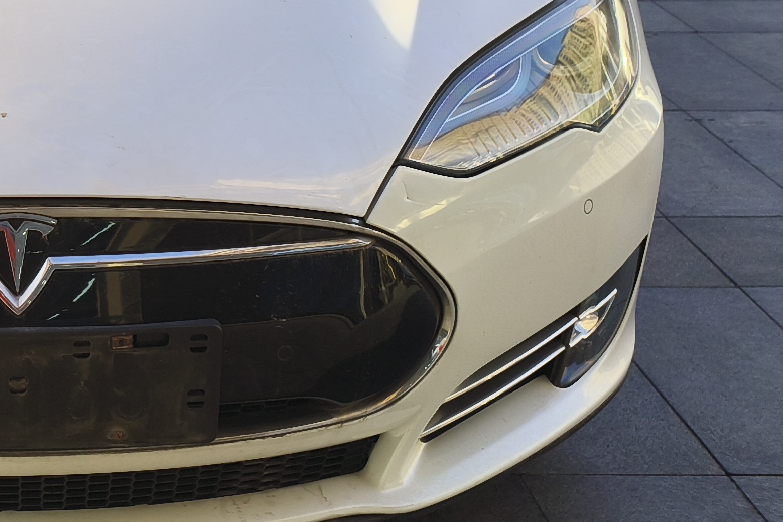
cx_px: -112
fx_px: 1544
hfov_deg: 25.9
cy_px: 49
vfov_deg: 18.8
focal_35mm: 71
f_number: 1.5
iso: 50
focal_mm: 4.94
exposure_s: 1/596
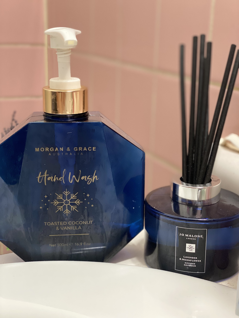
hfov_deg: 28.0
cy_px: 159
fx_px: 479
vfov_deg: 36.8
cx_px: 120
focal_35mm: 52
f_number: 2
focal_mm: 6
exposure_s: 1/40
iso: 250
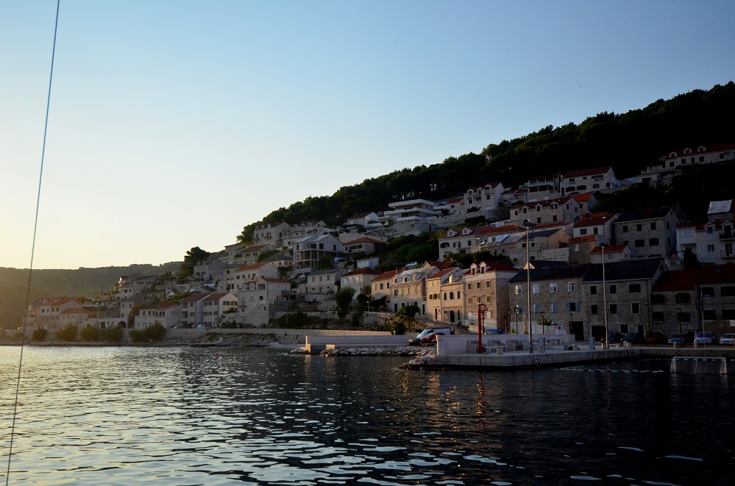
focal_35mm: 36
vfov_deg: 36.7
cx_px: 368
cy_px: 243
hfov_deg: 53.2
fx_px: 733
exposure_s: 1/8000
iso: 1250
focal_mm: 24
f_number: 4
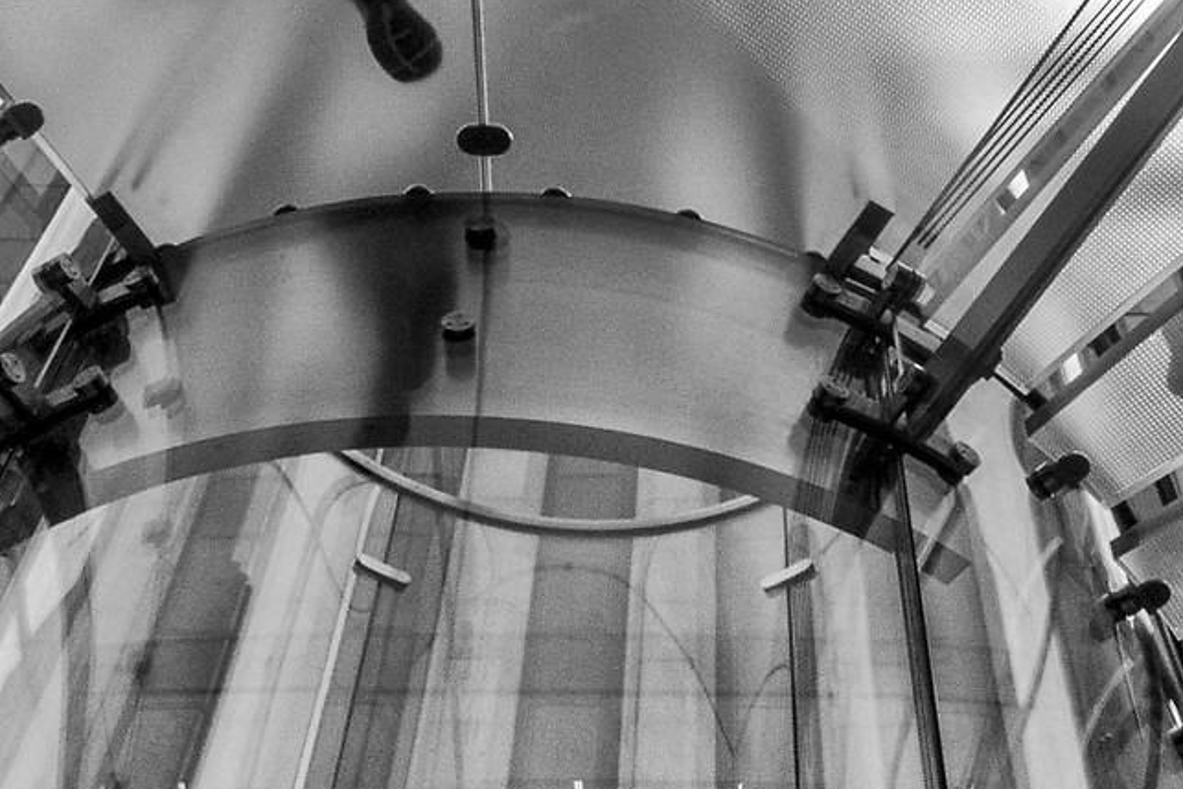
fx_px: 1841
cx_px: 618
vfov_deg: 24.1
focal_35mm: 56
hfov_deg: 35.6
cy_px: 287
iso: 800
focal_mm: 10
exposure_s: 1/250
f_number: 22
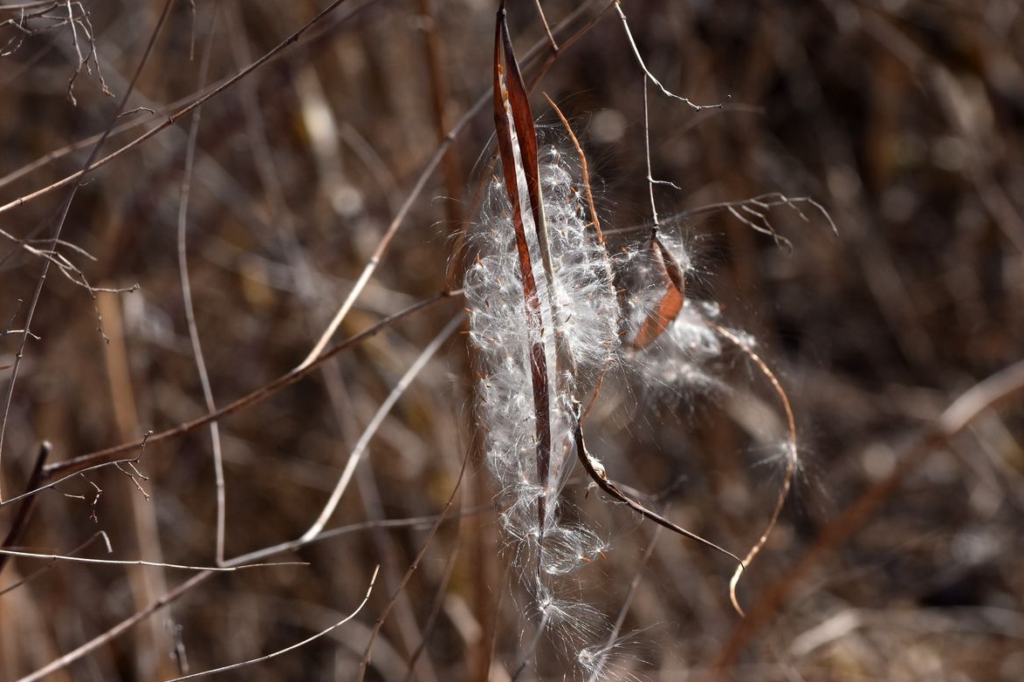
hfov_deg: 11.5
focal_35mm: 179
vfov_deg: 7.7
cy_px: 352
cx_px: 542
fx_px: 5091
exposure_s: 1/1000
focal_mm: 100
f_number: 9
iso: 250
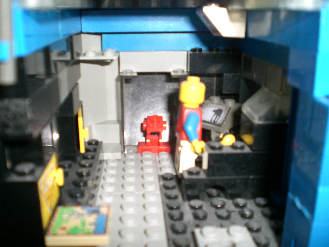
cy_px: 124
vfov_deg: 37.7
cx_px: 164
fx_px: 361
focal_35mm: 38
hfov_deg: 49.0
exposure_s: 1/60
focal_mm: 6.3
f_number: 3.1
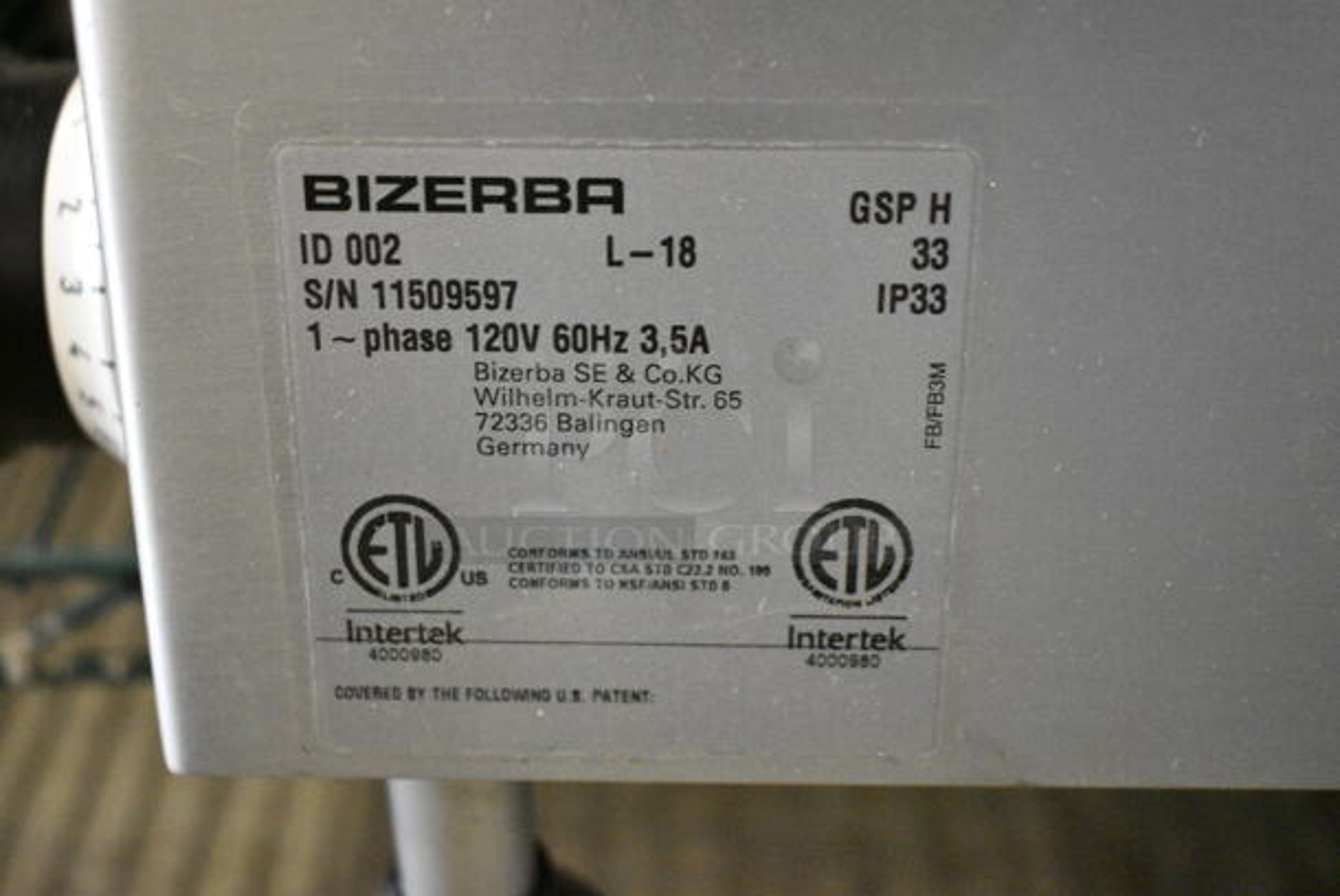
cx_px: 670
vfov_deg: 29.0
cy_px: 448
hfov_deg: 42.3
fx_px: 1732
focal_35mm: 46
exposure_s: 1/50
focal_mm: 31
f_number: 4.2
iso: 8000
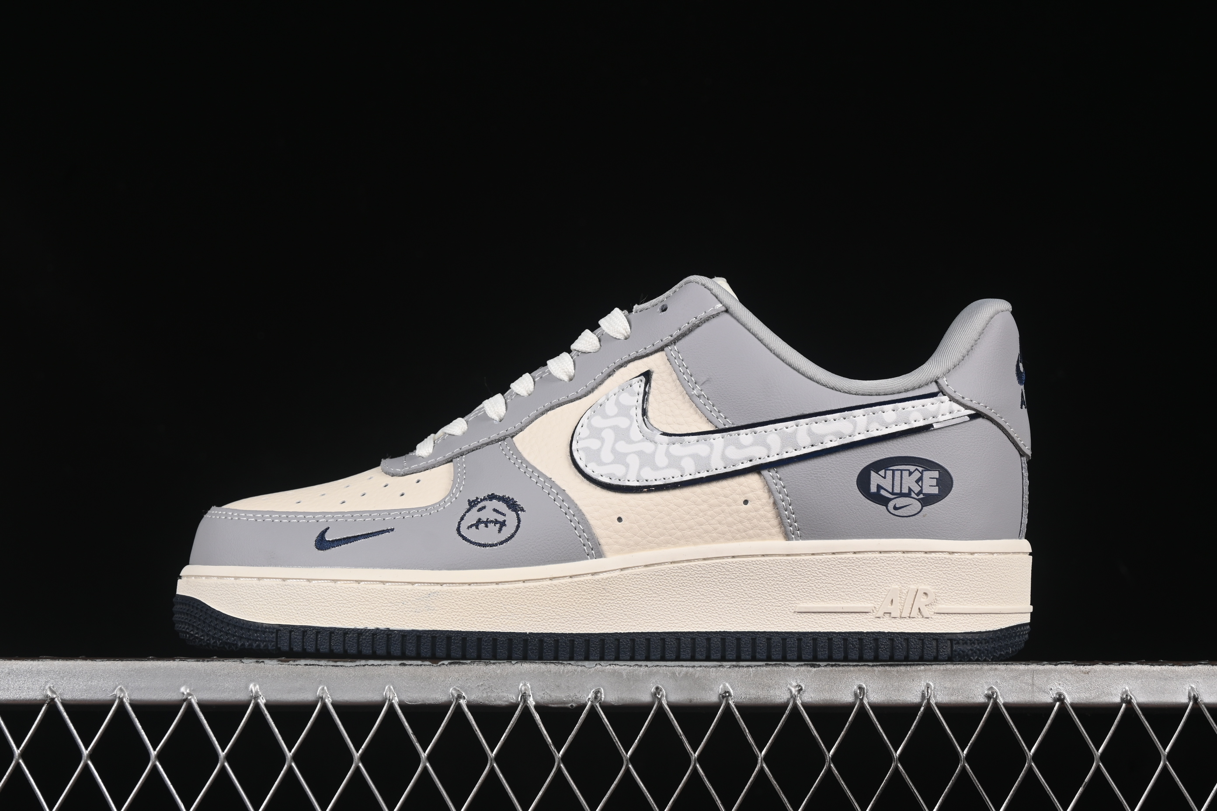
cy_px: 406
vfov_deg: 18.2
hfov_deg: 27.0
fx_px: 2535
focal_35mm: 75
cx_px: 608
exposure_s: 1/80
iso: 160
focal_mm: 50
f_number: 8
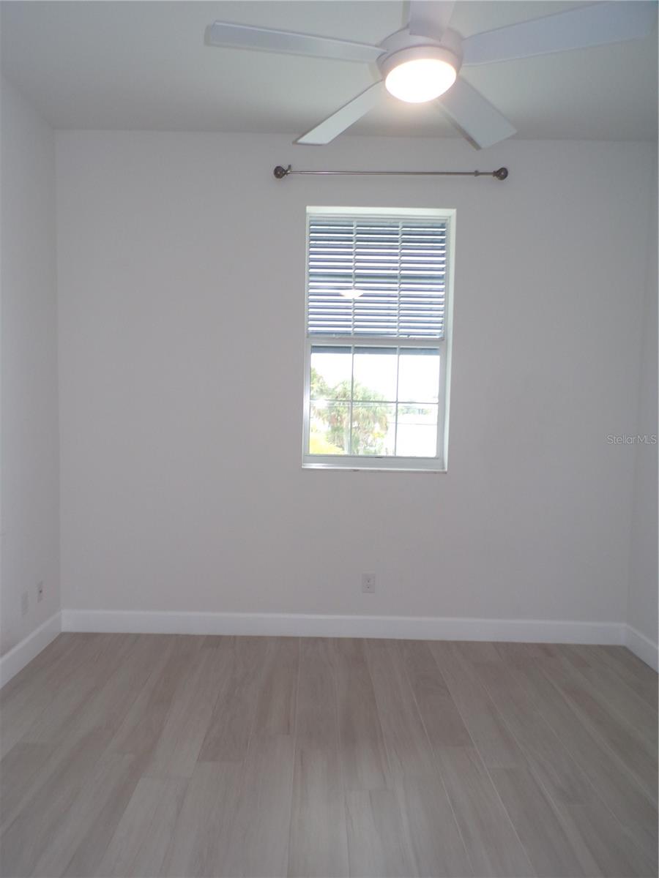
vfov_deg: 71.6
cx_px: 330
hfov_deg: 56.8
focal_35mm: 24
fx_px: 609
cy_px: 439
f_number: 3
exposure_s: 1/50
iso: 100
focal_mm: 4.3
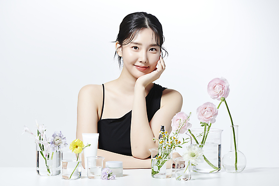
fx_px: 814
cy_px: 93
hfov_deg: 19.5
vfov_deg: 13.0
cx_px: 140
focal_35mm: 105
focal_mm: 105
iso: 64
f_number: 13
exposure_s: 1/125
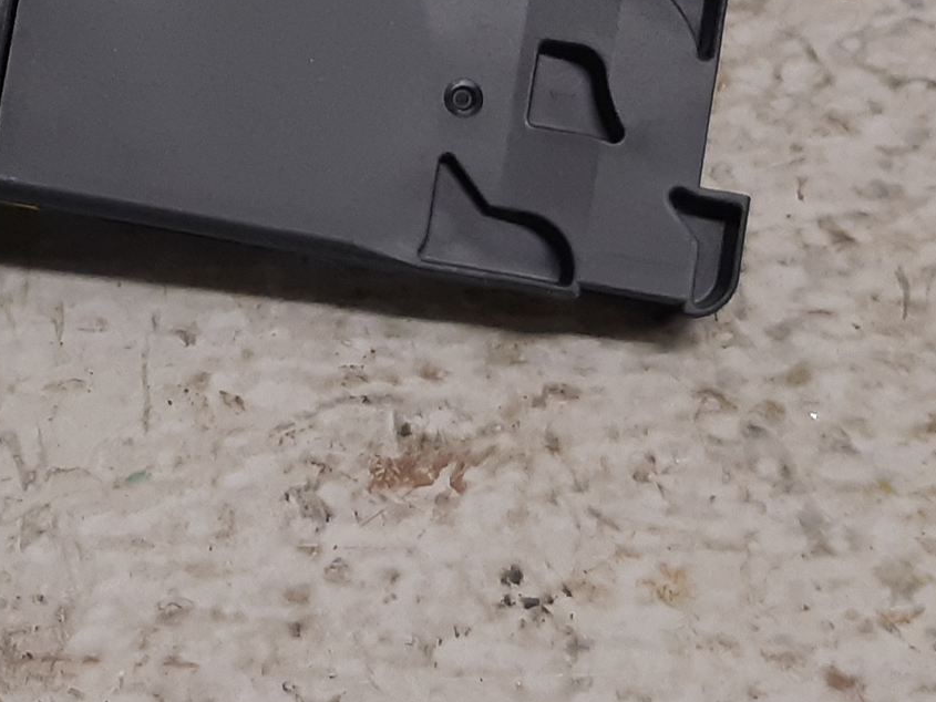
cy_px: 21
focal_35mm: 63
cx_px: 40
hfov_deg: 29.1
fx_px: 1704
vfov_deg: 22.5
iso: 160
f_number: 1.7
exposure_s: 1/50
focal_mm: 3.93
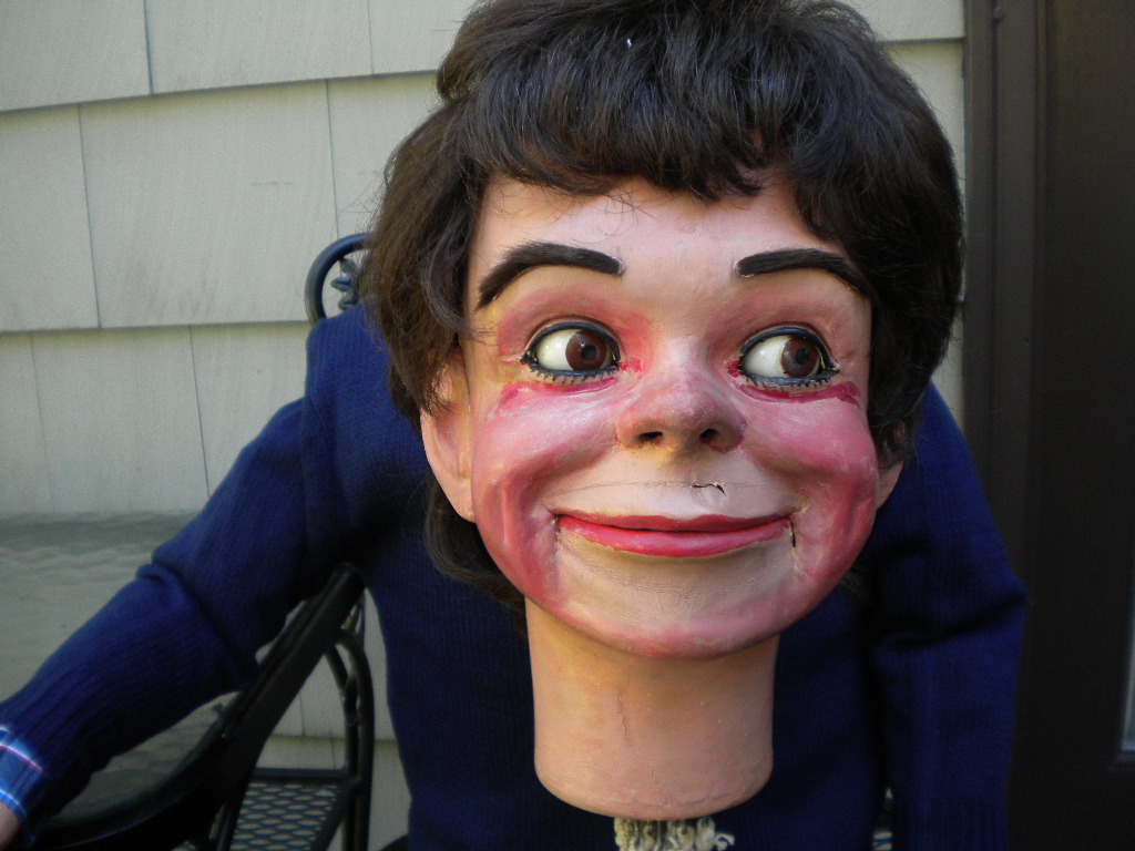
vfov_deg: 40.7
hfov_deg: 52.6
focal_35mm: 35
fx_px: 1148
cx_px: 568
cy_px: 426
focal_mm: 6.3
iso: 141
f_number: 3.1
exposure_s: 1/60.6
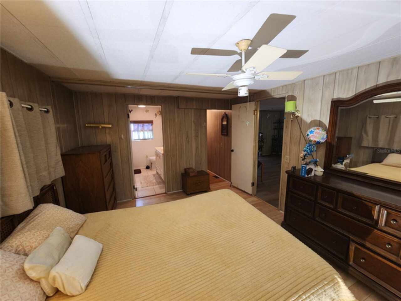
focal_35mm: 13
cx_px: 200
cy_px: 150
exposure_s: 1/40
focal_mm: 2.2
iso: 320
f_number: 2.2
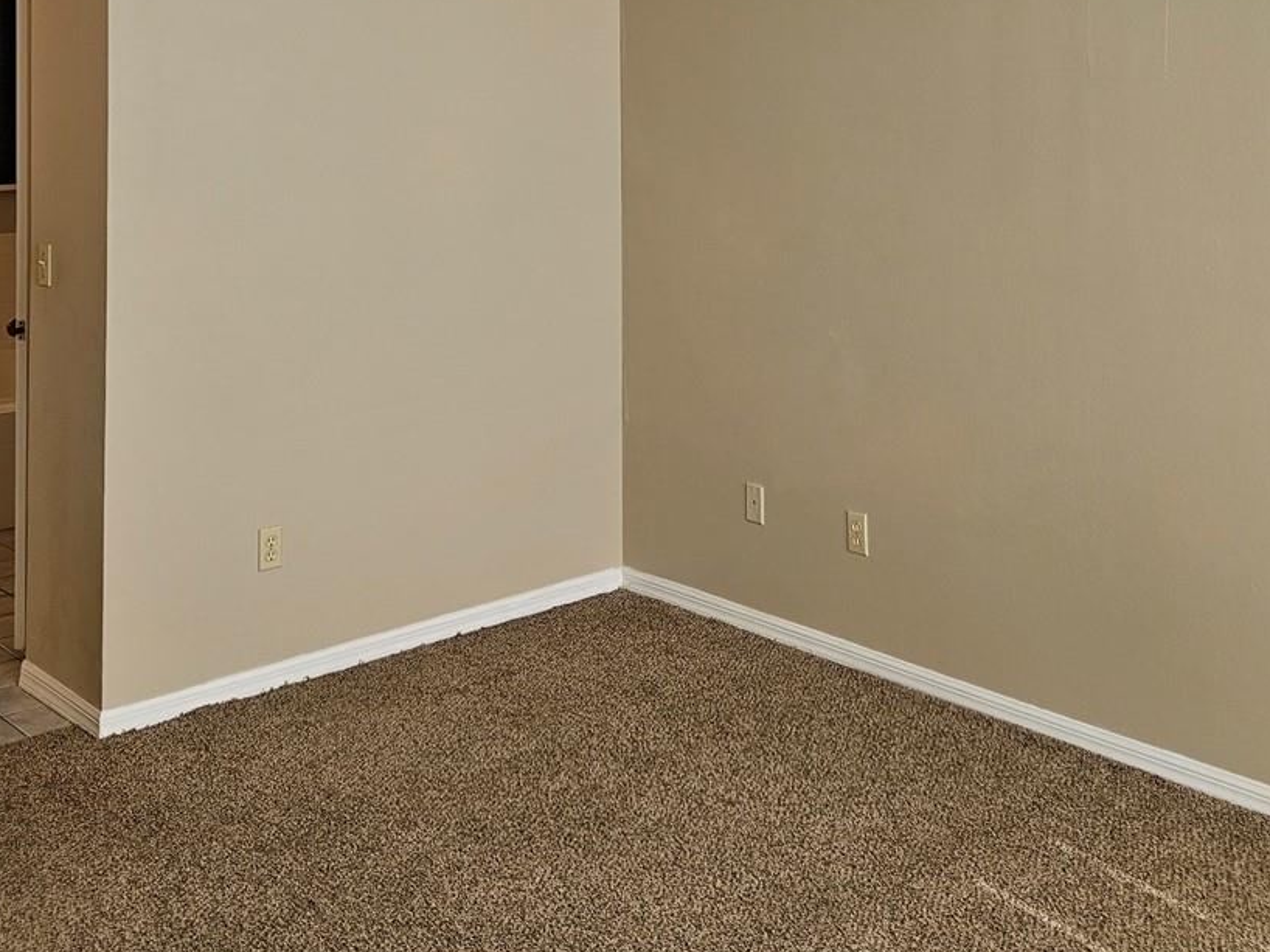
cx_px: 680
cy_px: 40
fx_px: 1650
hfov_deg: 42.1
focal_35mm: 45
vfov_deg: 30.3
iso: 32
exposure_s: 1/120
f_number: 1.8
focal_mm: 5.4
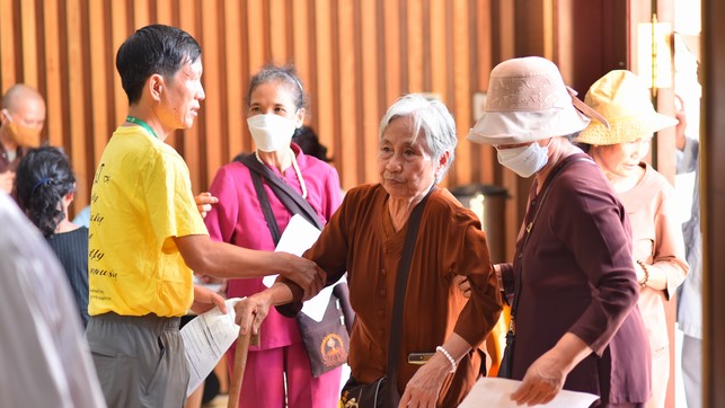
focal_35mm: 90
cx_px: 362
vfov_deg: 13.5
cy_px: 207
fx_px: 1731
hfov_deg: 23.7
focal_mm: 85
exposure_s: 1/100
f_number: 2.5
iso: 400
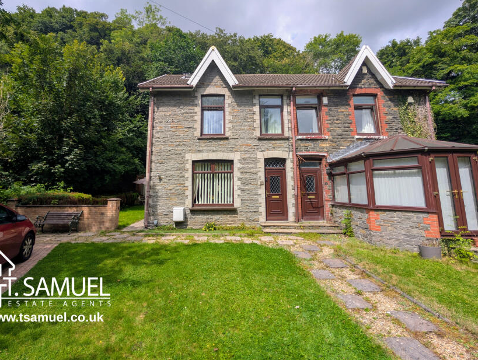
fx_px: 207
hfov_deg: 97.9
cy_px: 157
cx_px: 221
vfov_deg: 81.5
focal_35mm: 15
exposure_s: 1/2392
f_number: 1.7
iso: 48
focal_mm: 2.02
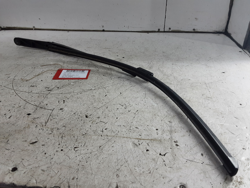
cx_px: 125
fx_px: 195
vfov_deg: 51.4
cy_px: 94
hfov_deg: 65.3
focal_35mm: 27
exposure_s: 1/50
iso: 64
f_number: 1.9
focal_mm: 2.91
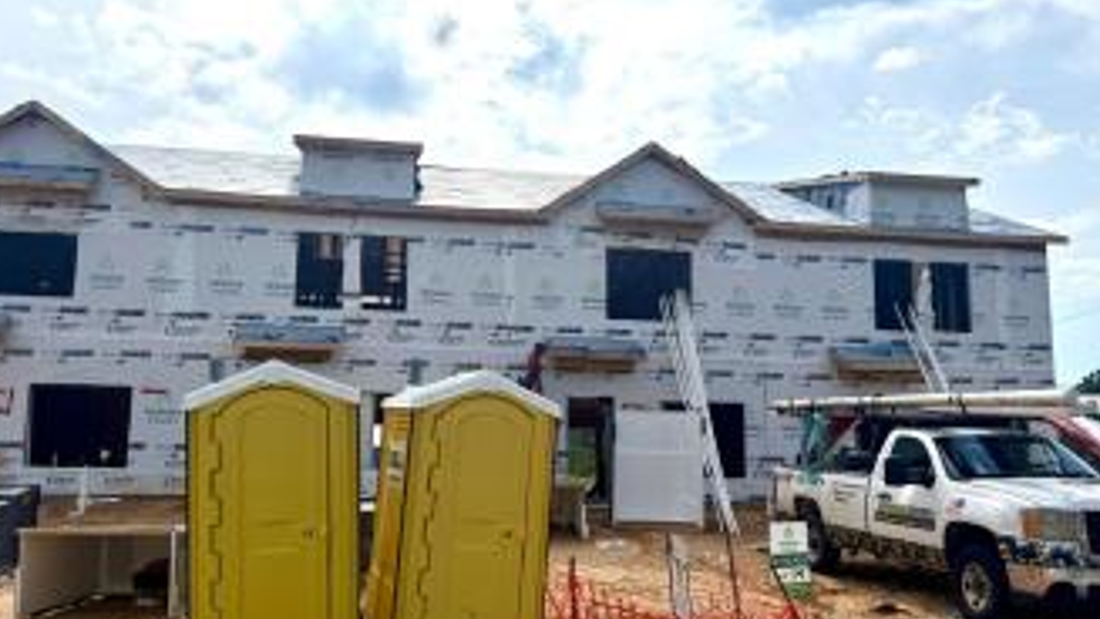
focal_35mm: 32
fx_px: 933
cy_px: 363
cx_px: 488
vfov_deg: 36.6
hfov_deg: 60.8
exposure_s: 1/14286
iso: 80
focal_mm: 6.76
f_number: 1.78
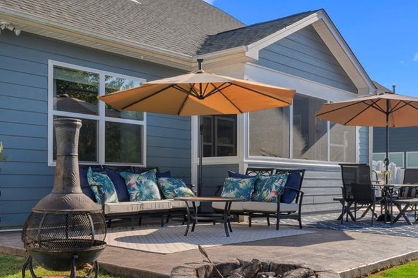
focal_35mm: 45
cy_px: 182
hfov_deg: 43.4
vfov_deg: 29.6
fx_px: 522
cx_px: 253
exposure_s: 1/160
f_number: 13
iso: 250
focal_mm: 20
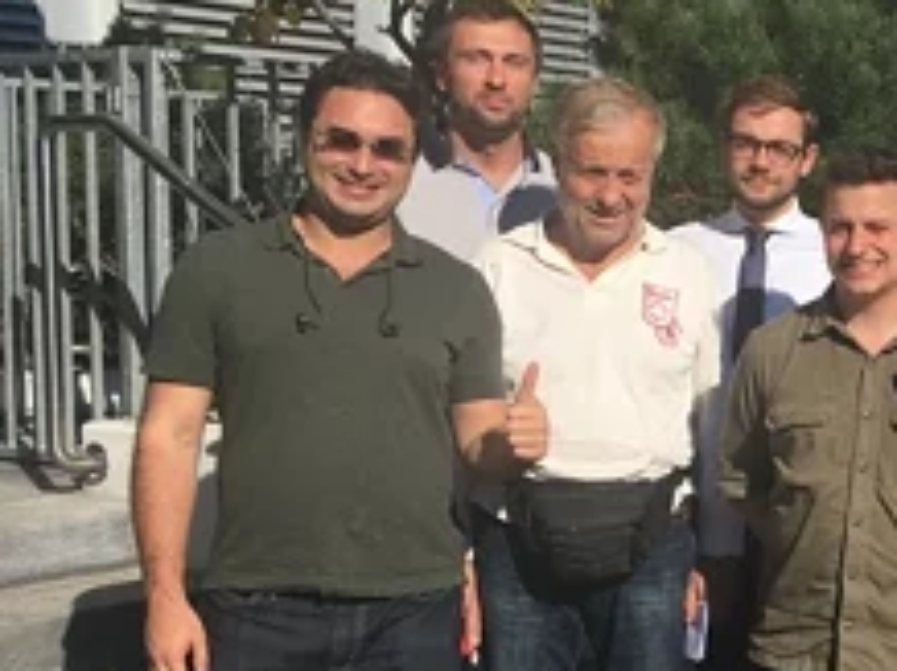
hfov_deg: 24.7
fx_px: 1864
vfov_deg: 20.4
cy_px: 414
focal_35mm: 72
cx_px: 1053
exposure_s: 1/1876
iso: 25
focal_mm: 4.15
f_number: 2.2
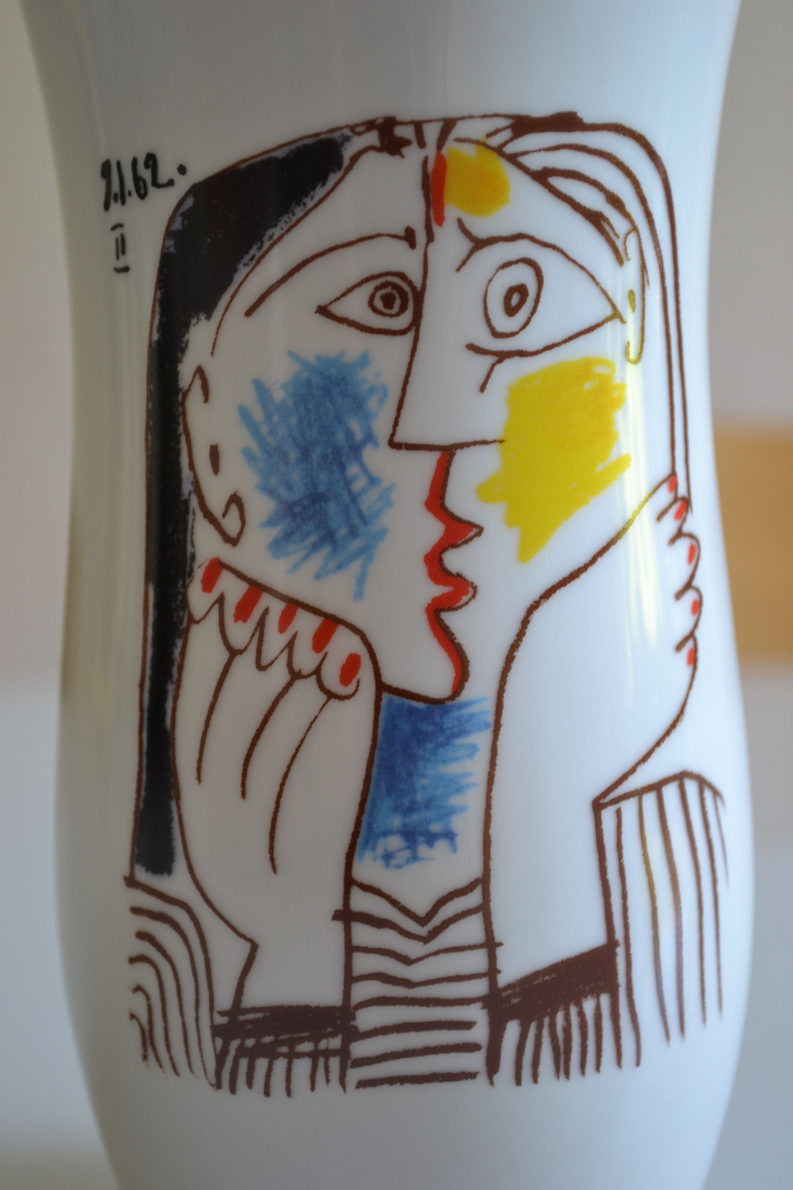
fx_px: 2379
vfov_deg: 28.1
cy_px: 595
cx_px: 396
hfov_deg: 18.9
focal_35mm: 72
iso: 400
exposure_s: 1/25
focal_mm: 48
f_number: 5.3
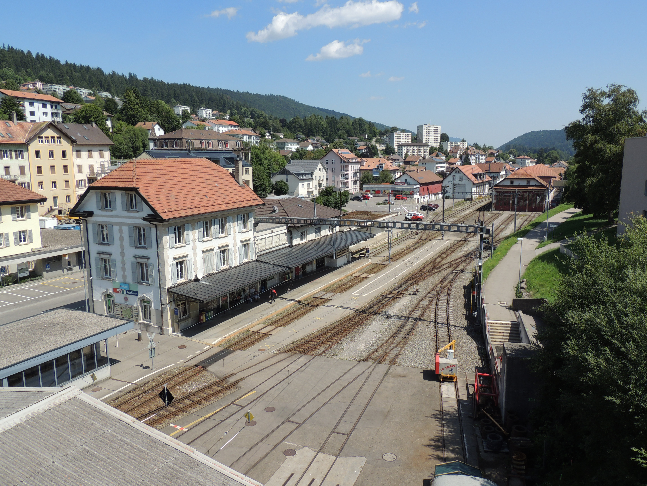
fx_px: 523
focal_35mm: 28
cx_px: 324
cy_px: 243
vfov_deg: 49.7
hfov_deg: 63.4
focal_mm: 4.9
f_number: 3.1
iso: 100
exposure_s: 1/1250
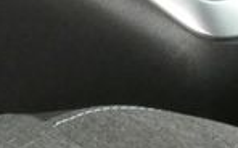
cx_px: -264
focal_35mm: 301
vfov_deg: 4.0
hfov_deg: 6.7
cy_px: -463
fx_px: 1949
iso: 500
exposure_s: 1/80
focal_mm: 7.3
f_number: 5.6
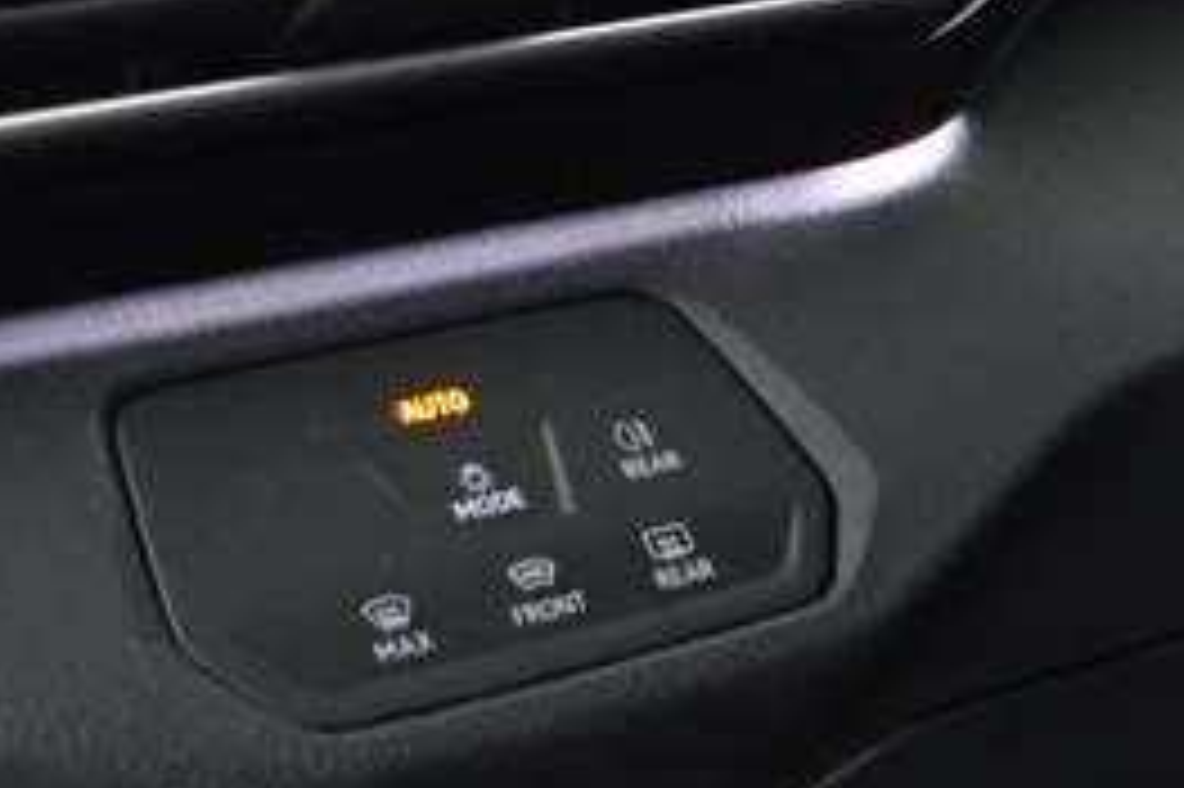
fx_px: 4864
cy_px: 140
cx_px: 3480
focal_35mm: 148
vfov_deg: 9.2
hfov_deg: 10.3
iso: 1000
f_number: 3.5
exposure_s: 1/15
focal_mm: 8.8
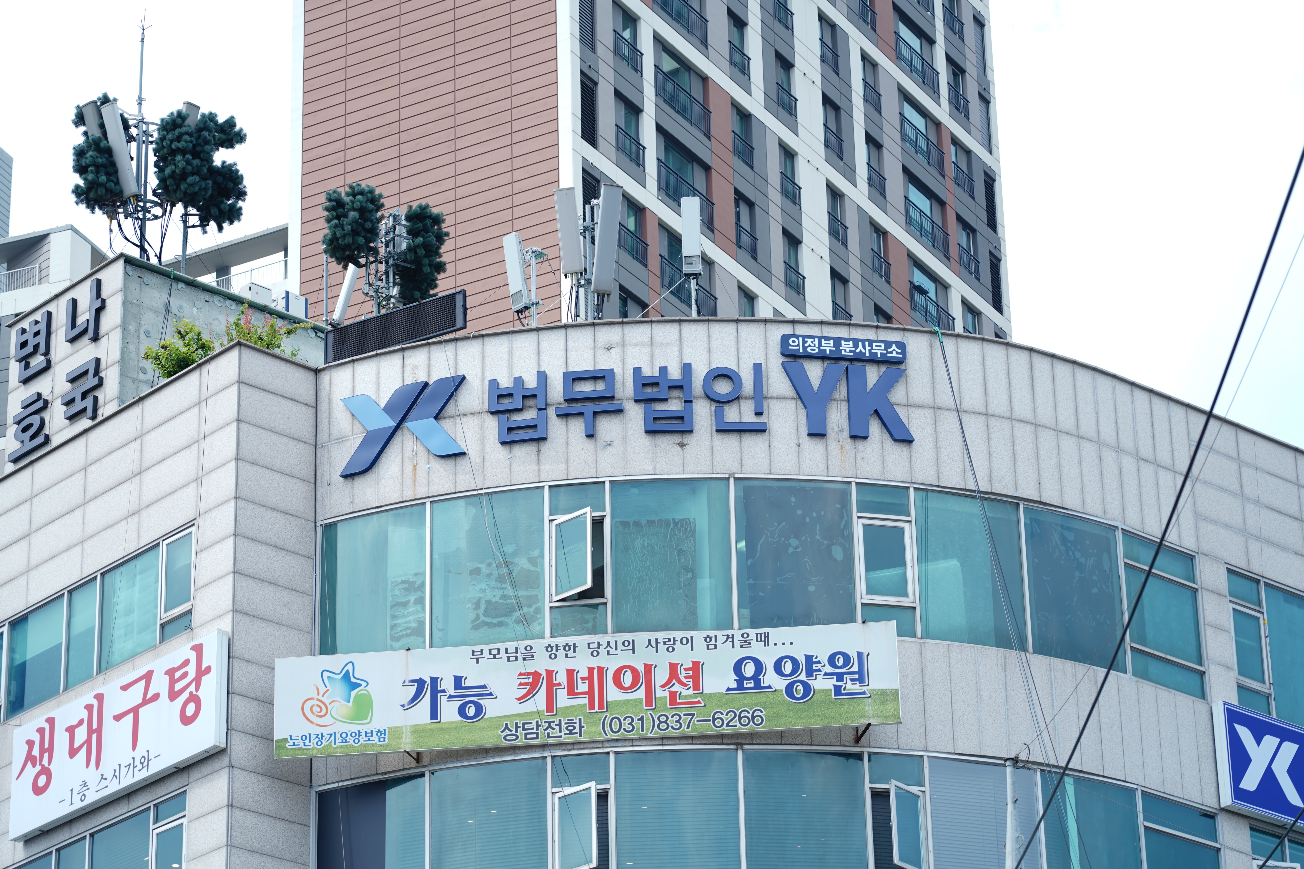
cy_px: 434
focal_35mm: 105
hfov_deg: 19.5
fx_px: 3803
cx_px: 652
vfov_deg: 13.0
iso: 50
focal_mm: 105
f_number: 4.5
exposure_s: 1/160
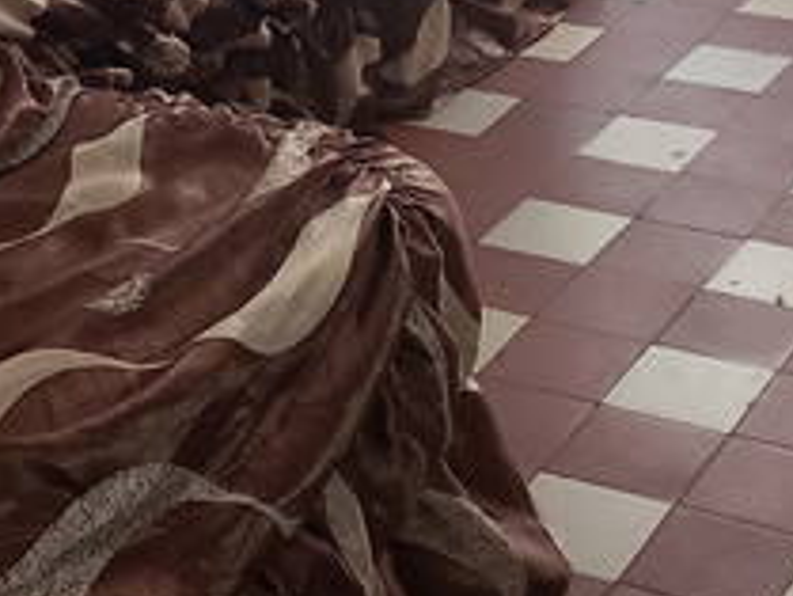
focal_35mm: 102
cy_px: -175
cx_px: 247
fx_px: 2338
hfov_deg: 19.2
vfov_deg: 14.0
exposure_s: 1/50
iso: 200
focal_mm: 4
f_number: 1.8
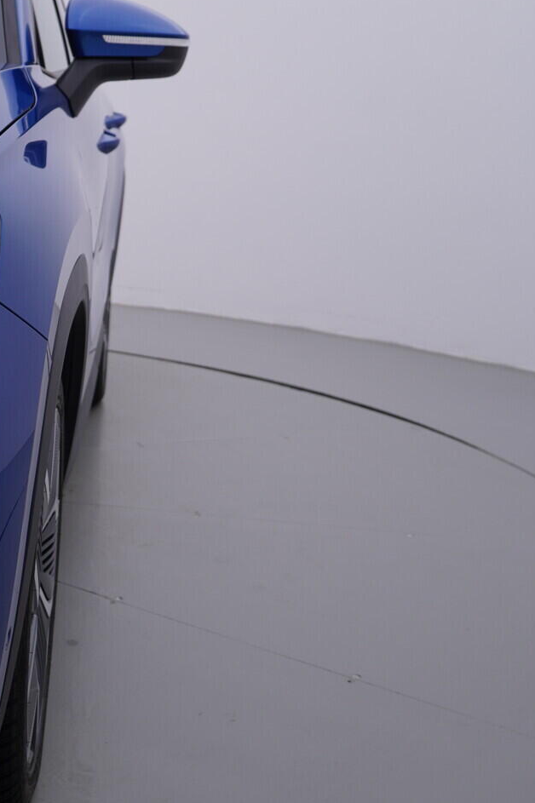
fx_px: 1227
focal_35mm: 55
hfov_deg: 23.2
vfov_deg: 36.3
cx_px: -40
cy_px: 396
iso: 125
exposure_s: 1/100
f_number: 4.5
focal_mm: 24
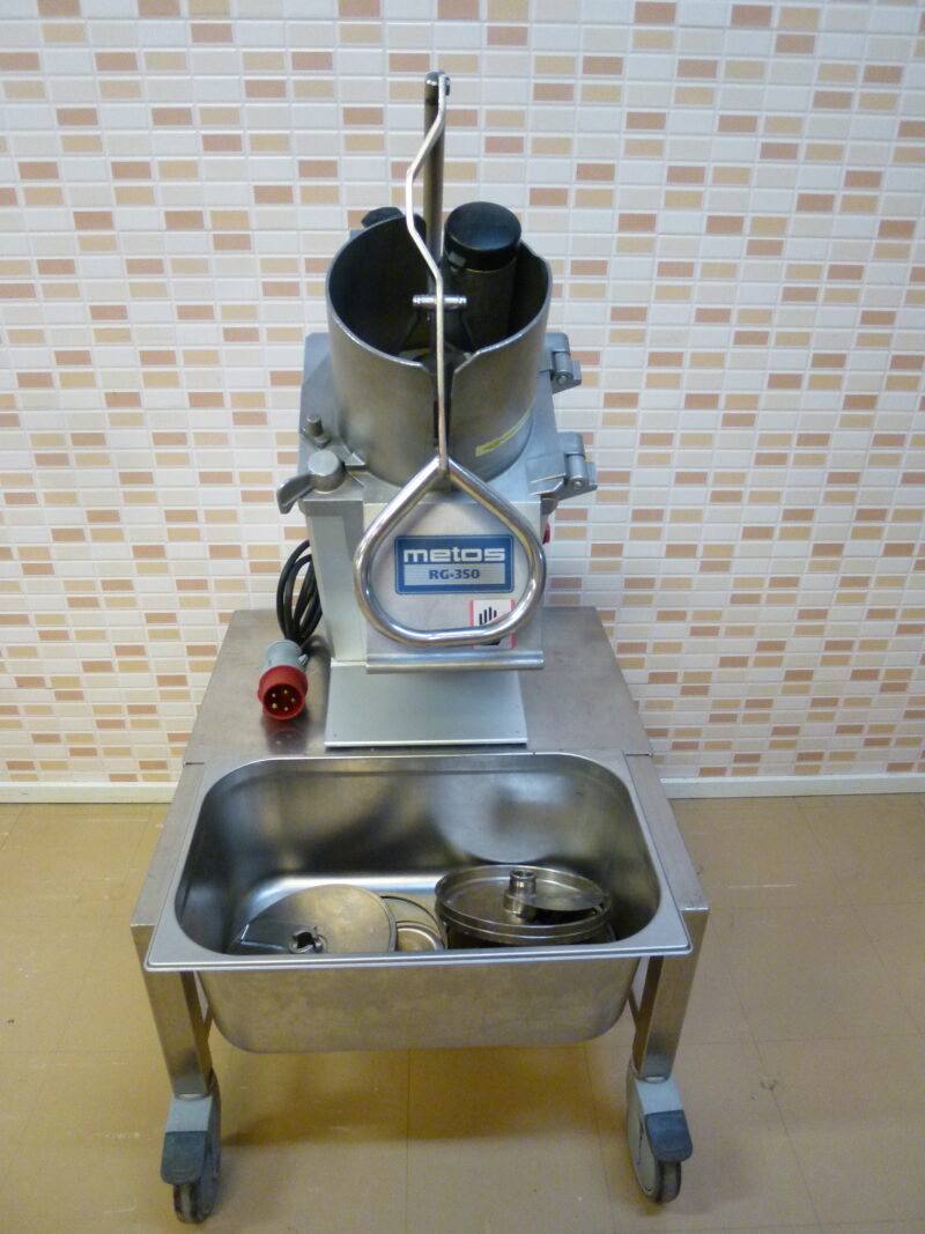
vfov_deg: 71.6
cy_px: 617
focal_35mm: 24
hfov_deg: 56.8
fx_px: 855
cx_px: 462
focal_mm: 4.3
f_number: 2.2
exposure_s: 1/60
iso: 250
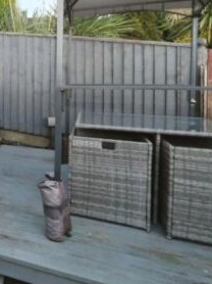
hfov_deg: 30.3
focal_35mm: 34
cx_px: -80
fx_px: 278
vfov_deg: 53.4
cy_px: 107
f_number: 4
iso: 6400
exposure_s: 1/85
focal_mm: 10
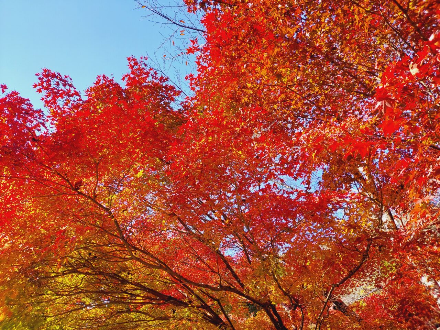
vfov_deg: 54.9
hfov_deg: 69.4
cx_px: 220
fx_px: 318
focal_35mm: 25
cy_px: 165
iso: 50
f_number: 2
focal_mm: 4.6
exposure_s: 1/290
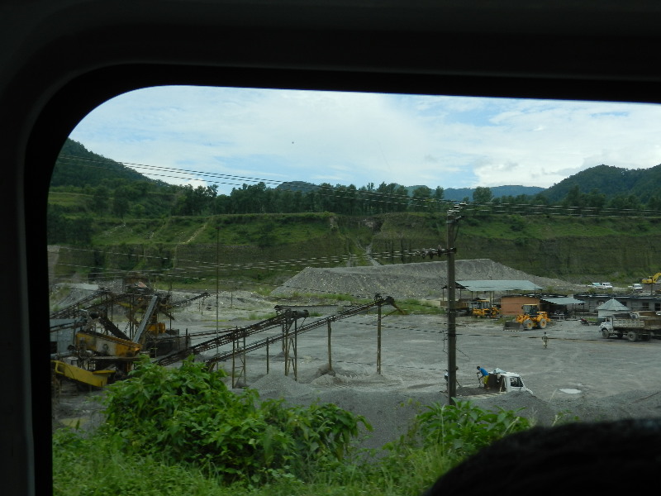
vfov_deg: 42.9
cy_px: 248
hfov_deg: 55.4
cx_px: 330
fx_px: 630
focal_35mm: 33
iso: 160
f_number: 3.8
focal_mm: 5.9
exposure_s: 1/1000
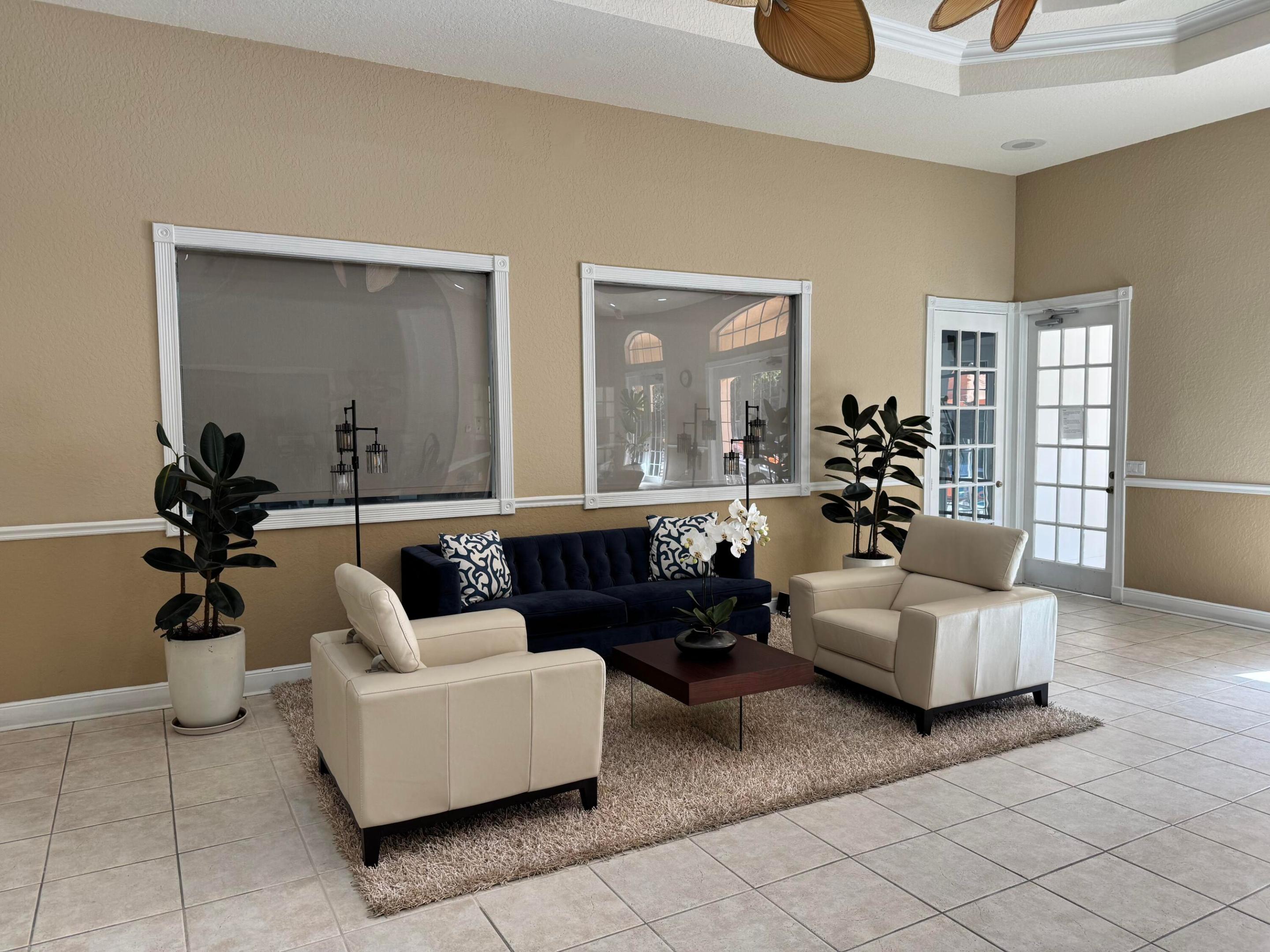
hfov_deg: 71.6
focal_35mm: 24
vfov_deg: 56.8
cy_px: 476
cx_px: 635
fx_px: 881
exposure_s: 1/120
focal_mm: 6.76
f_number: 1.78
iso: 100
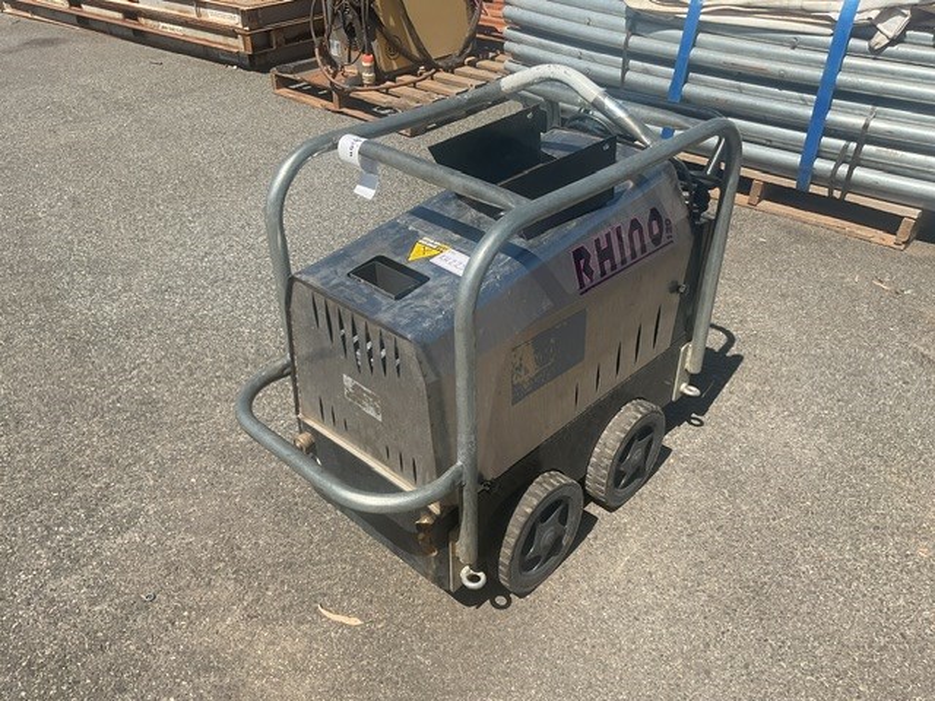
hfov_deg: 61.7
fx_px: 783
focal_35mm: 29
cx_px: 468
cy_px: 350
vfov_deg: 48.2
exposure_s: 1/1675
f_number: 1.8
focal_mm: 3
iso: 16
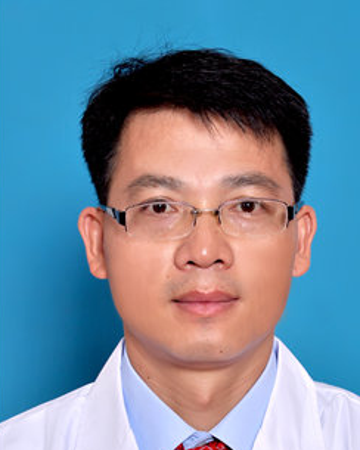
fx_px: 1292
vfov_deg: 19.7
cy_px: 297
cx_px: 201
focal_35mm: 97
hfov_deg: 15.9
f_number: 7.1
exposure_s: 1/125
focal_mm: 50
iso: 200
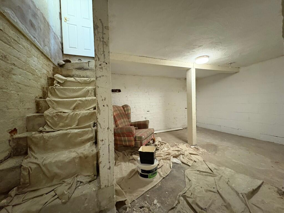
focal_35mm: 14
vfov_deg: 85.7
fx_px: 115
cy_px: 106
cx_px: 142
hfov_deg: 102.1
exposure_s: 1/33
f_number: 2.2
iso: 800
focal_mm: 2.22
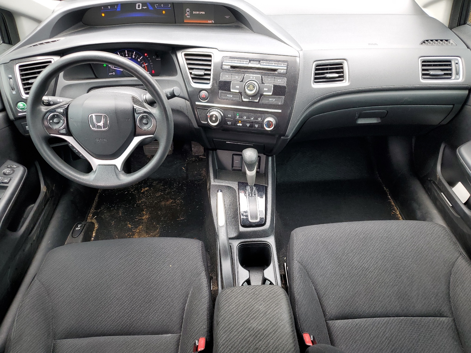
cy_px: 176
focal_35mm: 26
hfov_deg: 67.3
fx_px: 354
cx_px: 236
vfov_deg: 53.1
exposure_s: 1/60.2
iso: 51
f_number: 1.5
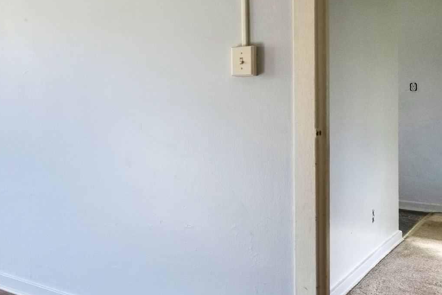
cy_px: 99
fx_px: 516
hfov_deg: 33.0
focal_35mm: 42
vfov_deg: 31.7
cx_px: -144
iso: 1000
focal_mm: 14
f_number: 2.8
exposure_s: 1/12800
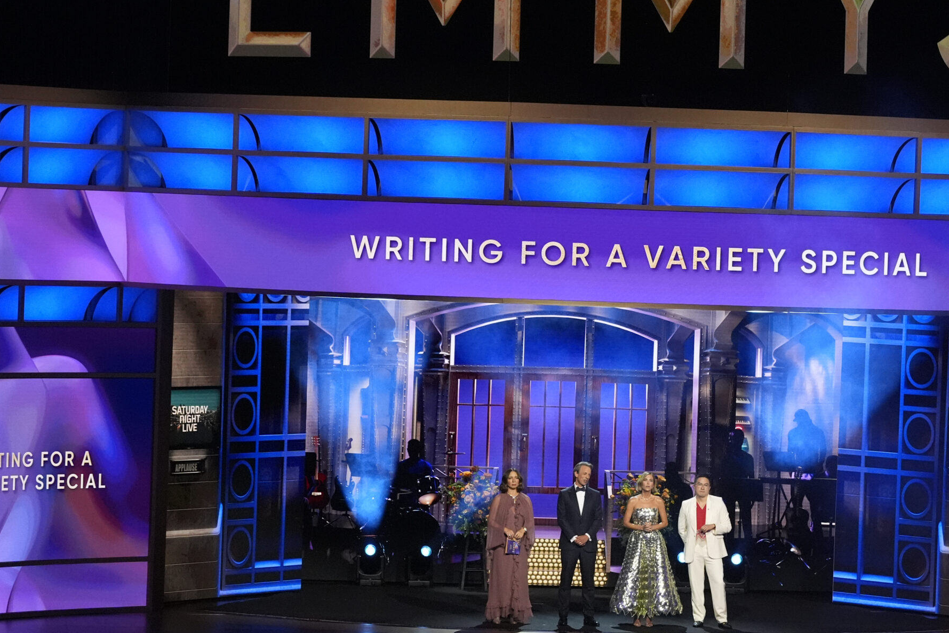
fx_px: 4666
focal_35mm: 177
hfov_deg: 11.6
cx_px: 629
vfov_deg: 7.8
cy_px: 279
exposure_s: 1/250
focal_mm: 123
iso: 6400
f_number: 5.6
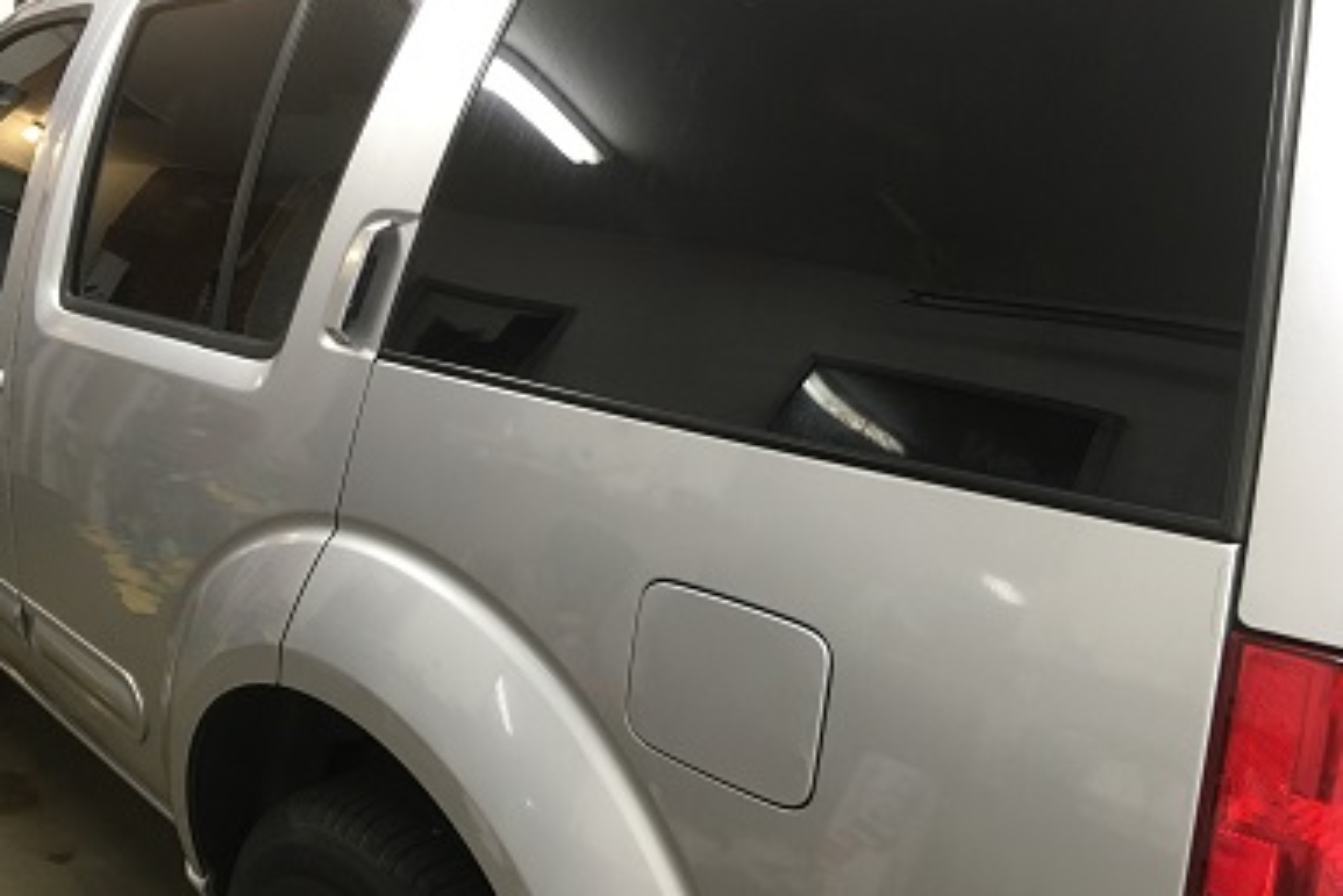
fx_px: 1343
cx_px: 562
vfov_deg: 36.9
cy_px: 500
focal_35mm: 36
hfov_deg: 52.9
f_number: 2.2
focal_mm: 4.15
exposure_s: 1/30
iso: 125
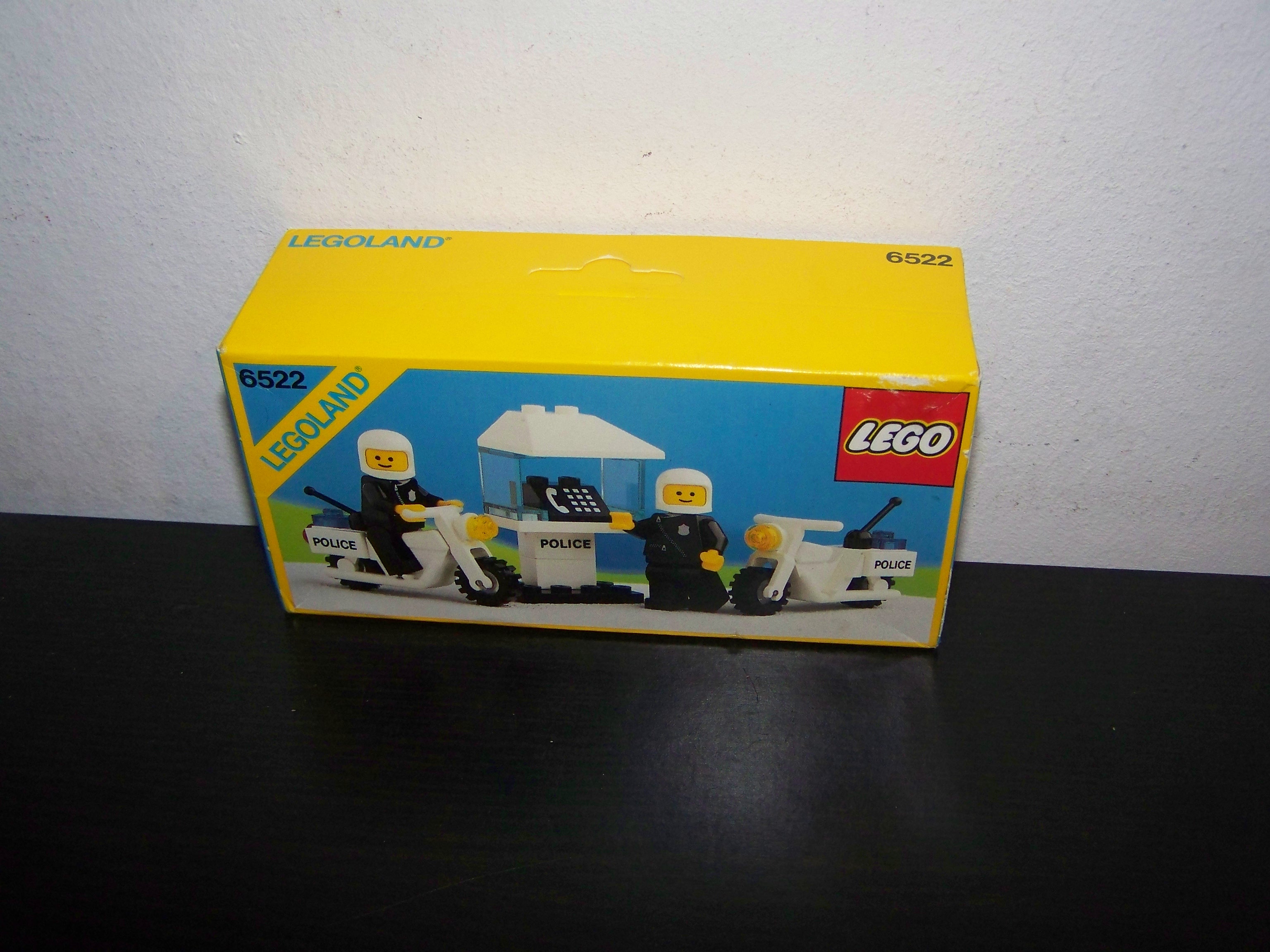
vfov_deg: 37.7
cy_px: 476
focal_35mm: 38
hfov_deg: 49.0
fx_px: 1394
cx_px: 635
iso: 200
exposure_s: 1/30
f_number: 2.8
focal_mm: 6.3
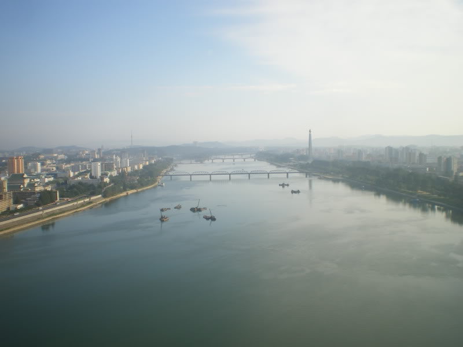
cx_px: 232
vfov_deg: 39.7
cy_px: 174
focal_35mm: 36
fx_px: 482
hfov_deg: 51.4
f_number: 4.6
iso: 50
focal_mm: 6.3
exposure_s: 1/250
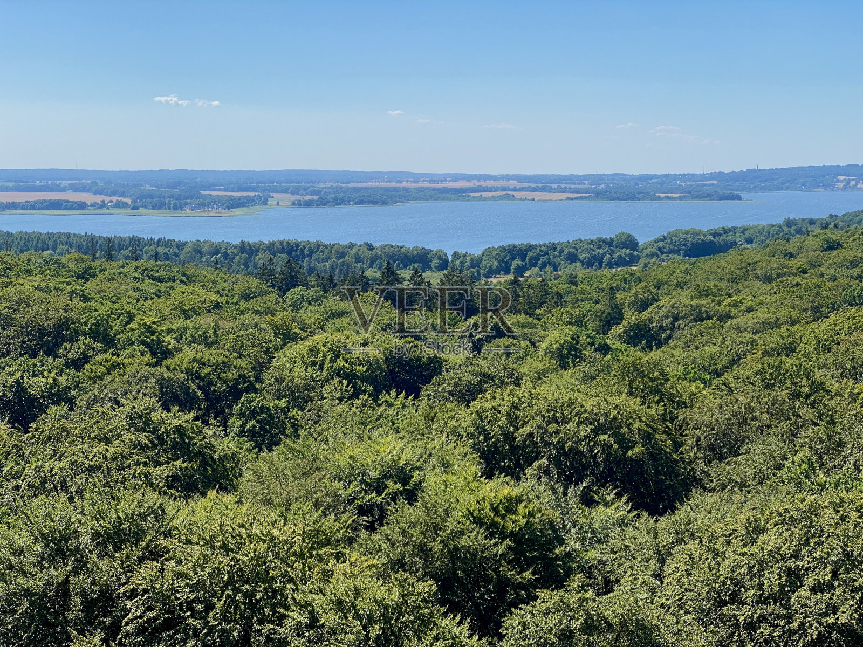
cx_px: 432
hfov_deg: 36.8
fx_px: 1296
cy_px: 324
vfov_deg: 28.0
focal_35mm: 52
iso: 20
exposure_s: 1/1845
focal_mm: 6
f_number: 2
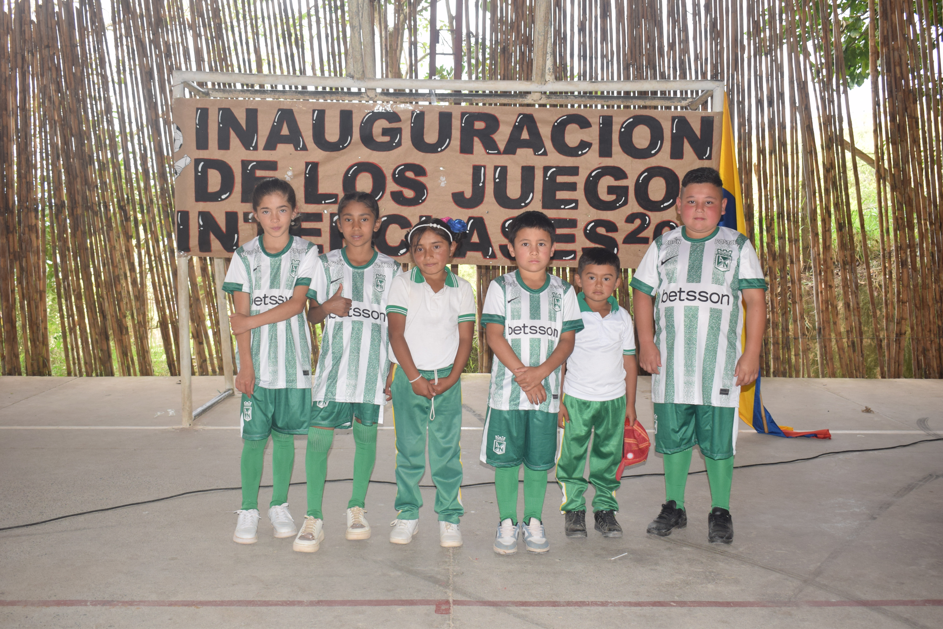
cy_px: 314
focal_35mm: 40
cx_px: 472
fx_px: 1061
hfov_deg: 47.9
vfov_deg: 33.0
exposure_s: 1/125
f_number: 5.6
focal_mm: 27
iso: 400
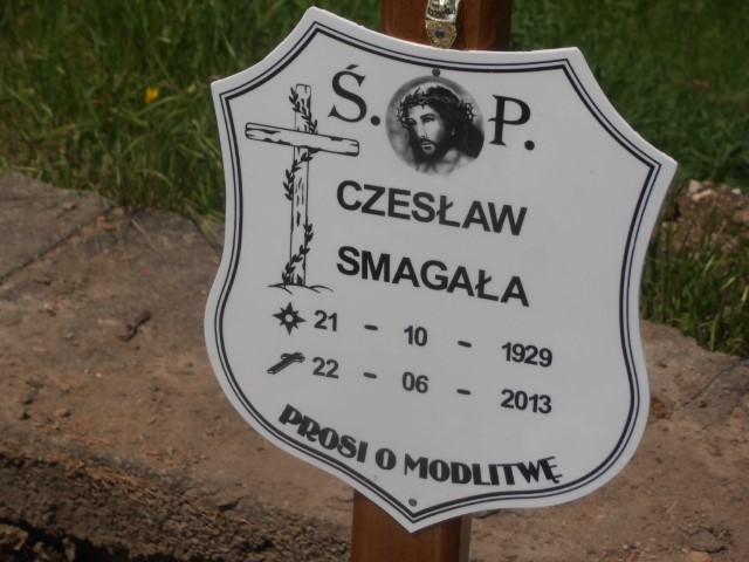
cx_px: 374
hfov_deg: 14.3
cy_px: 281
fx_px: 2986
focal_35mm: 138
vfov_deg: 10.7
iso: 80
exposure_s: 1/1600
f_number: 5.8
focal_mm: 24.39
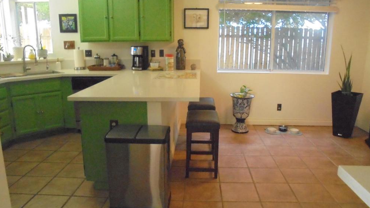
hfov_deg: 66.1
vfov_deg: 40.2
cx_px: 188
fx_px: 285
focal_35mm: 29
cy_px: 98
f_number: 3.5
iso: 1000
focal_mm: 4.6
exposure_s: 1/60
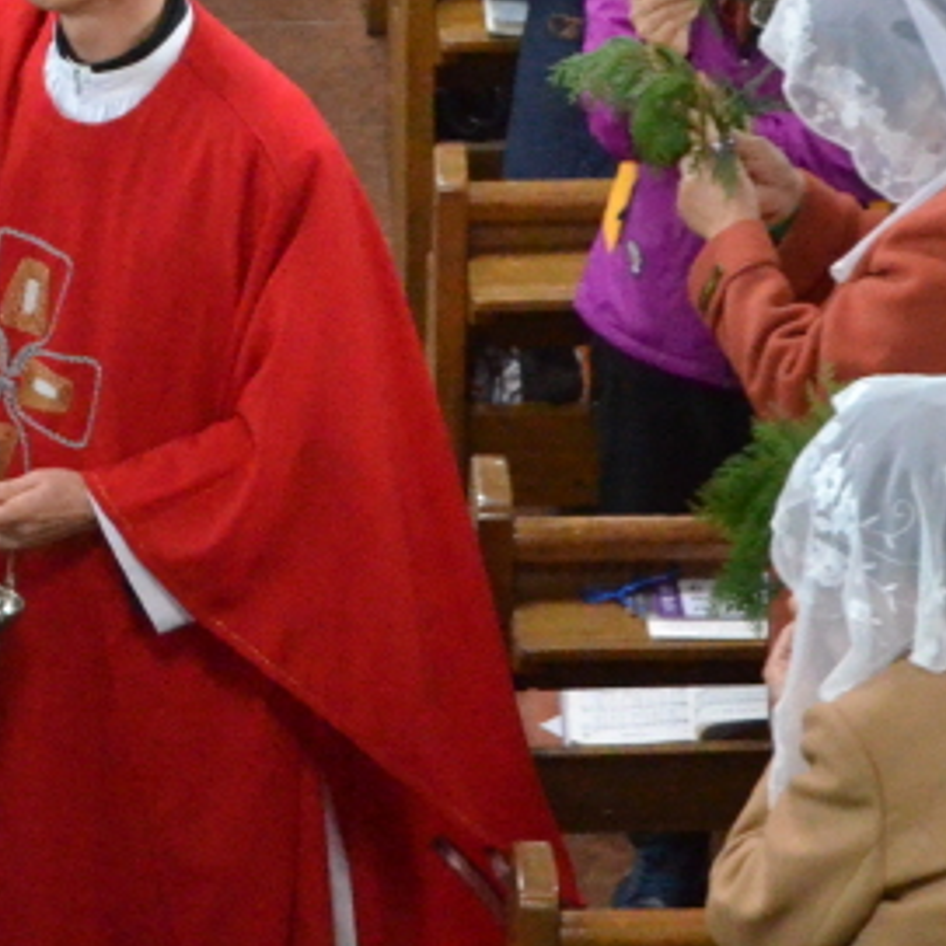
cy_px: 316
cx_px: 304
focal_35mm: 240
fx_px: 7420
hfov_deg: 7.3
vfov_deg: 7.3
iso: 4500
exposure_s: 1/60
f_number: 8
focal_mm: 40
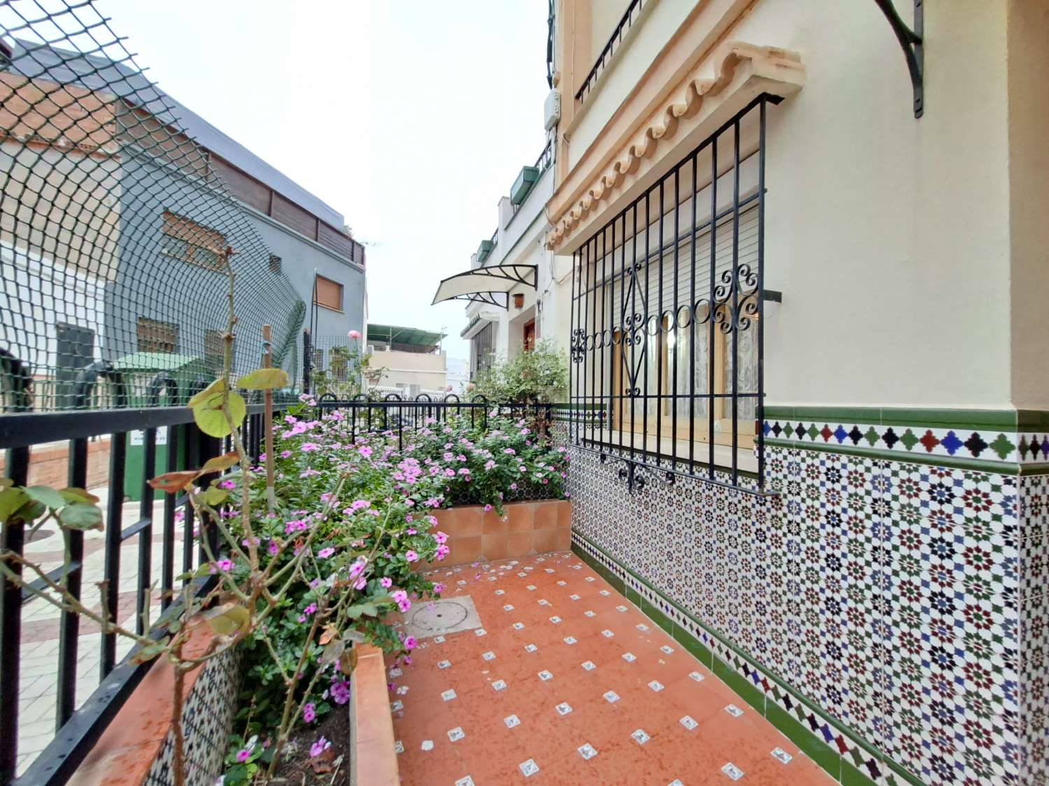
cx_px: 524
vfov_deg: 89.9
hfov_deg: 106.2
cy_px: 393
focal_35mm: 13
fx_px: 394
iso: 500
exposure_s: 1/20
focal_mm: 1.74
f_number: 2.2
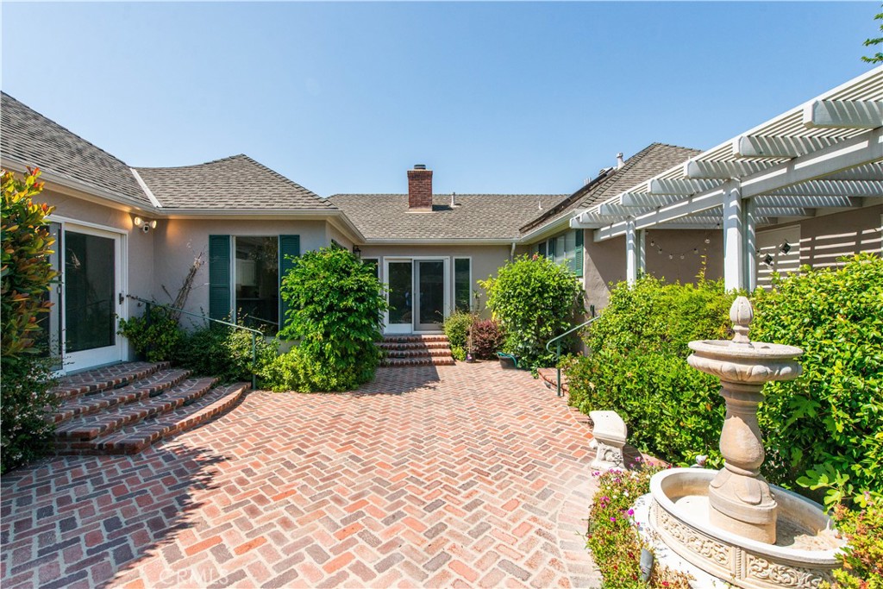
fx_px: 392
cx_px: 442
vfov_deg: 73.8
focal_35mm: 16
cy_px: 294
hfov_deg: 96.7
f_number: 6.3
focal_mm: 16
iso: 1250
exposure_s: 1/5000
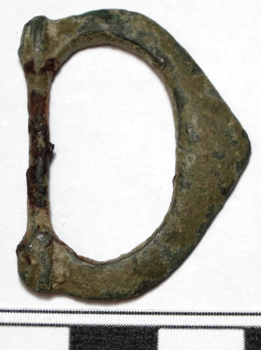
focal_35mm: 89
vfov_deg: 22.0
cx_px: 130
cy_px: 175
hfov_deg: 16.5
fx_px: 898
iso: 100
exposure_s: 1/114
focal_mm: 18.6
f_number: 4.3
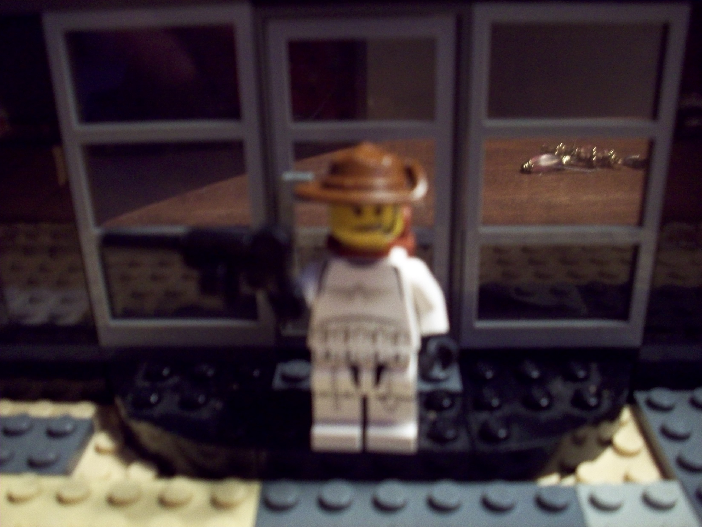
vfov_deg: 38.7
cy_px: 264
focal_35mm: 37
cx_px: 351
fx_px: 750
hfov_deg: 50.1
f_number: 2.8
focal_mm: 6.2
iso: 200
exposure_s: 1/8
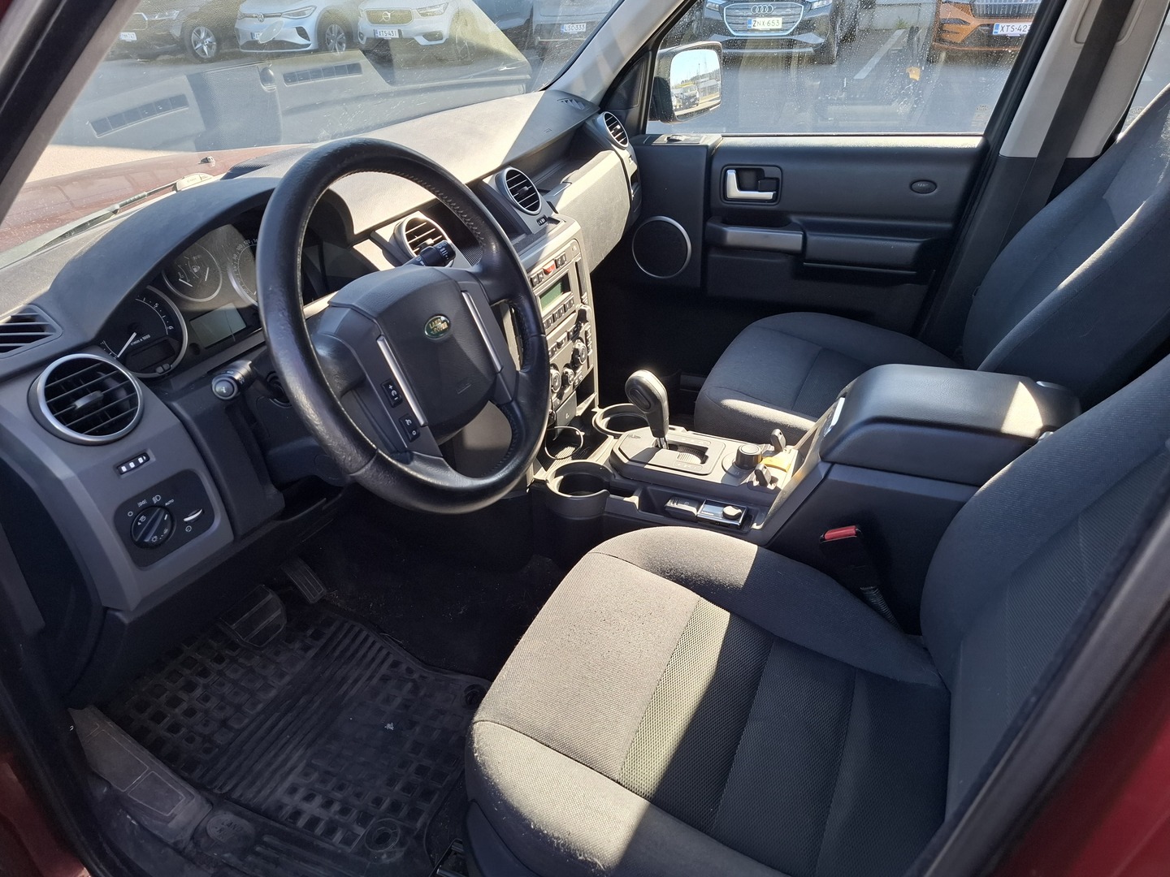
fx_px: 777
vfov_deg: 58.9
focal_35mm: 23
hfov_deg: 73.9
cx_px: 585
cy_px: 438
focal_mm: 5.54
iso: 50
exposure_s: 1/207
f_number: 1.8
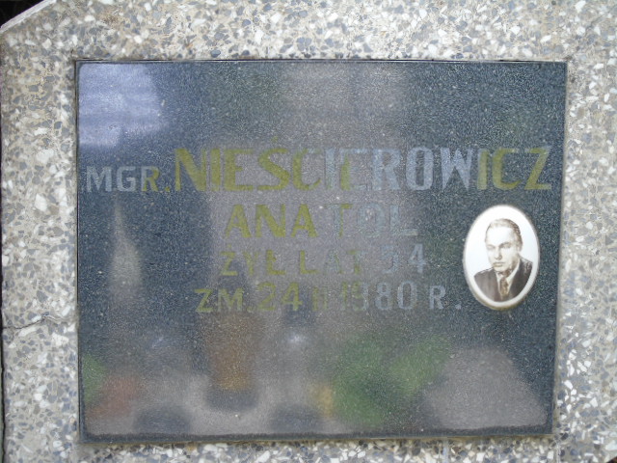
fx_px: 1925
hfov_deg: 18.2
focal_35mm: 108
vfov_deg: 13.7
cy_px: 232
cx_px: 308
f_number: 4.4
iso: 80
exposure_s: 1/40
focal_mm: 19
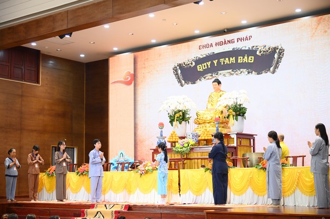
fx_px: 531
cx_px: 165
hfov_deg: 34.5
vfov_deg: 23.3
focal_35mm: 58
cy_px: 110
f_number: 4
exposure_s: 1/125
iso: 4000
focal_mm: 58
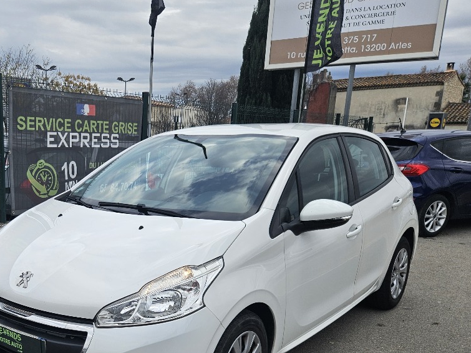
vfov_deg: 35.5
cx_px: 101
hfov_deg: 45.7
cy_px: 288
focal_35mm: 39
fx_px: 531
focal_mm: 5.4
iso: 25
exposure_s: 1/902
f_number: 1.8
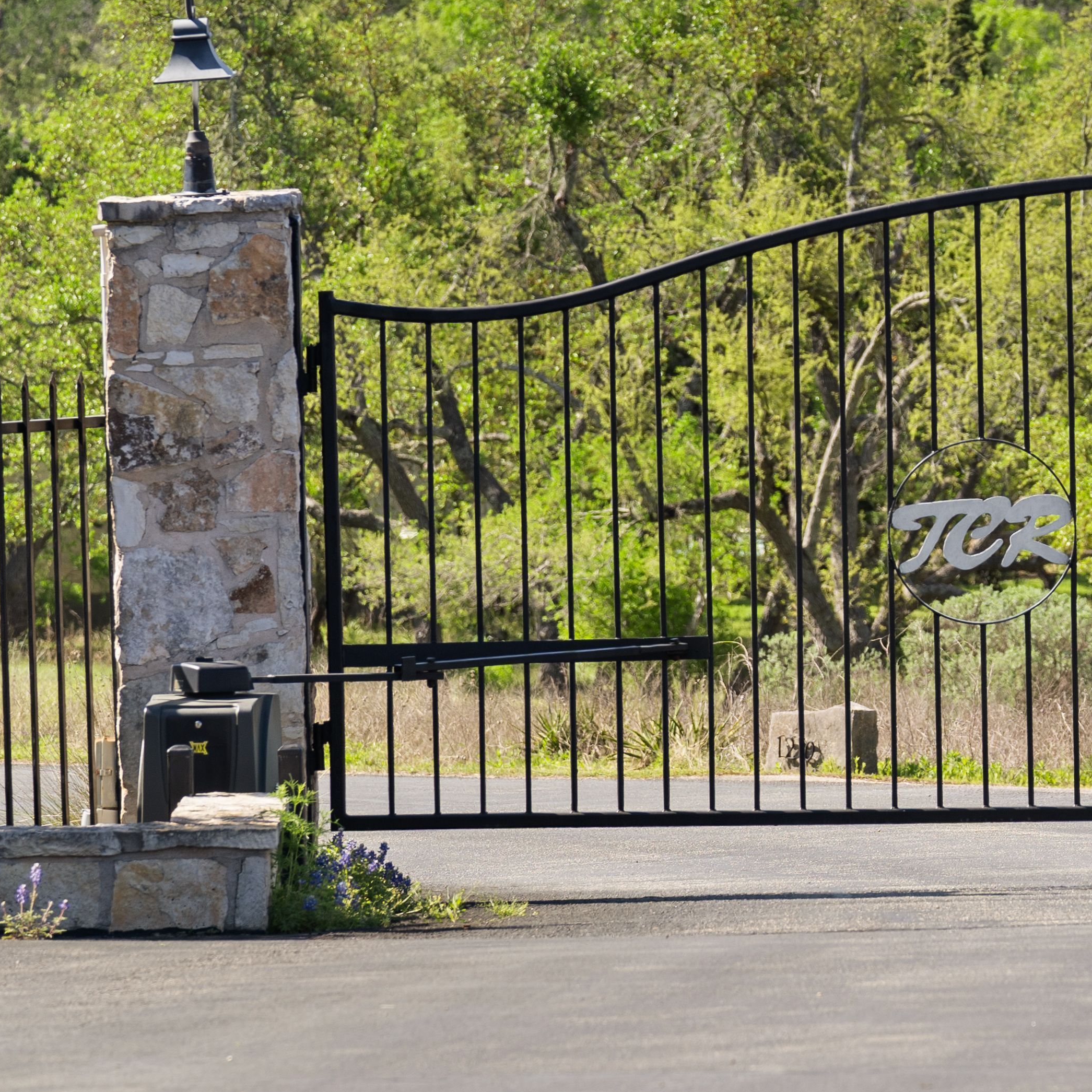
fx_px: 12706
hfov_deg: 4.9
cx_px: 1213
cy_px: 297
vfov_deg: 4.9
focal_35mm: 356
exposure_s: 1/320
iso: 100
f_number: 5
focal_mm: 146
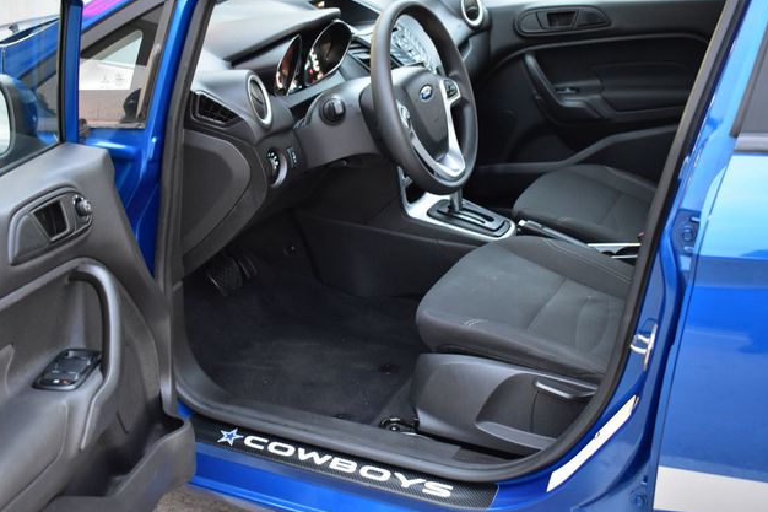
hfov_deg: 41.5
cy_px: 253
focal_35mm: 48
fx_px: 1013
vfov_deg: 28.3
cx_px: 380
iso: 1600
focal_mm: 31
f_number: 4.2
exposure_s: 1/6
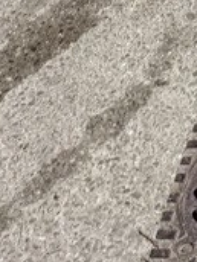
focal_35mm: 186
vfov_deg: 8.4
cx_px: 612
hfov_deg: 7.1
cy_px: -605
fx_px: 1411
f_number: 1.78
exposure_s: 1/33
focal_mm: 6.76
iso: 1000
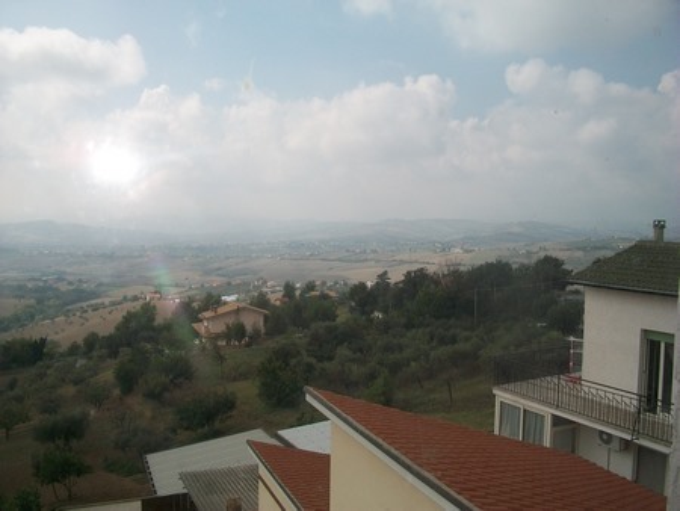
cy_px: 256
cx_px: 340
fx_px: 629
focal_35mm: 32
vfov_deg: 44.2
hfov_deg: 56.8
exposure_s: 1/640
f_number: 5.5
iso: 80
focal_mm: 5.7
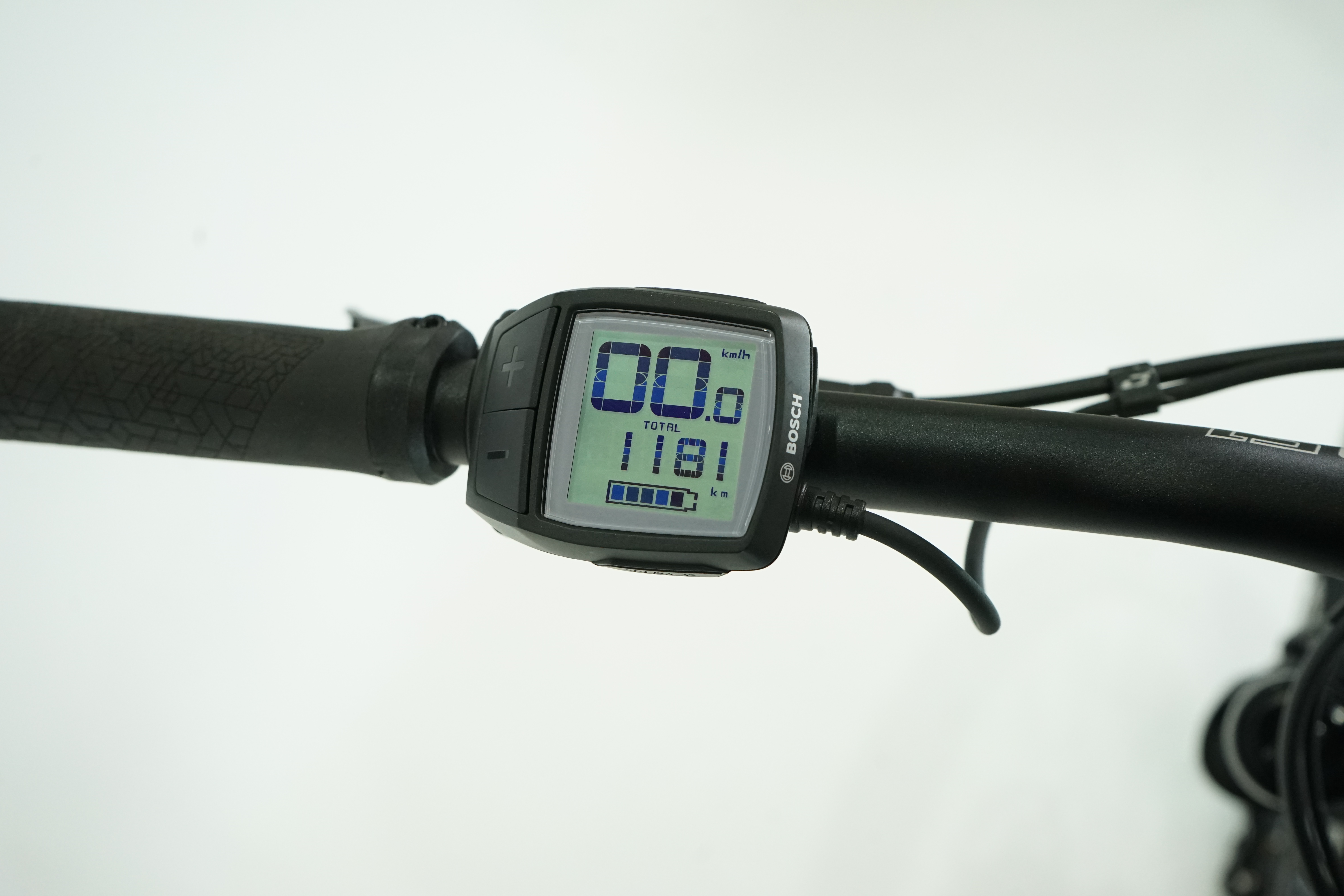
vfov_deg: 33.4
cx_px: 672
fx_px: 1493
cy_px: 448
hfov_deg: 48.5
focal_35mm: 40
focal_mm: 40
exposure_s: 1/200
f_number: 6.3
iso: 2500
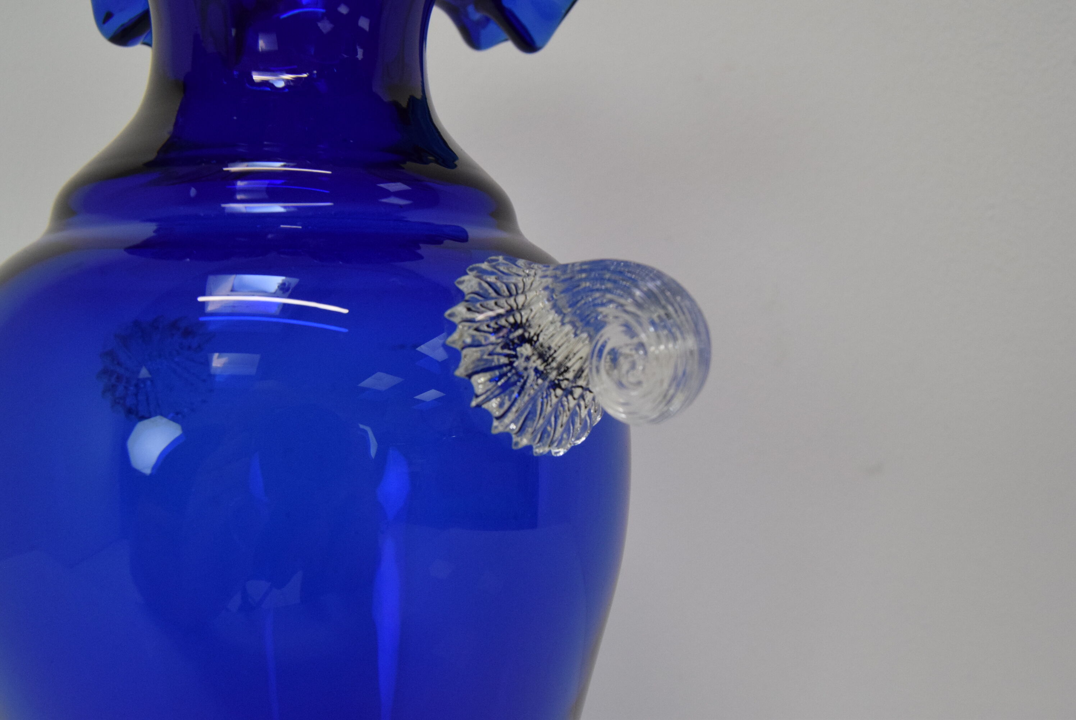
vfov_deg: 43.7
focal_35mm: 30
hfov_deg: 61.9
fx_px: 897
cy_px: 360
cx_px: 538
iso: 1600
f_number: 8
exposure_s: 1/250
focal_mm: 20
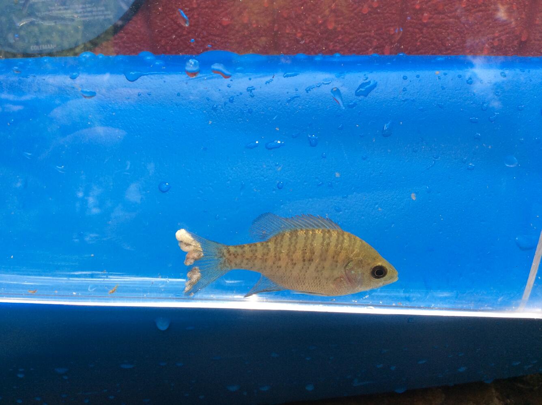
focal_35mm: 33
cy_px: 202
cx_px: 271
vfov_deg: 42.8
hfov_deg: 55.4
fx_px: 516
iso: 32
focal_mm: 3.3
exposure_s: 1/125
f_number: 2.4
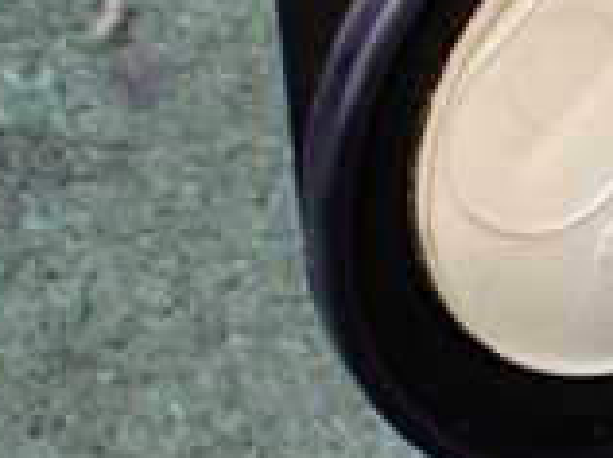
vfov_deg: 12.8
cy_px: 419
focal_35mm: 114
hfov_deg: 15.6
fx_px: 2016
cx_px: 982
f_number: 2.3
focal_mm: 5.4
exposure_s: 1/125
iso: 320
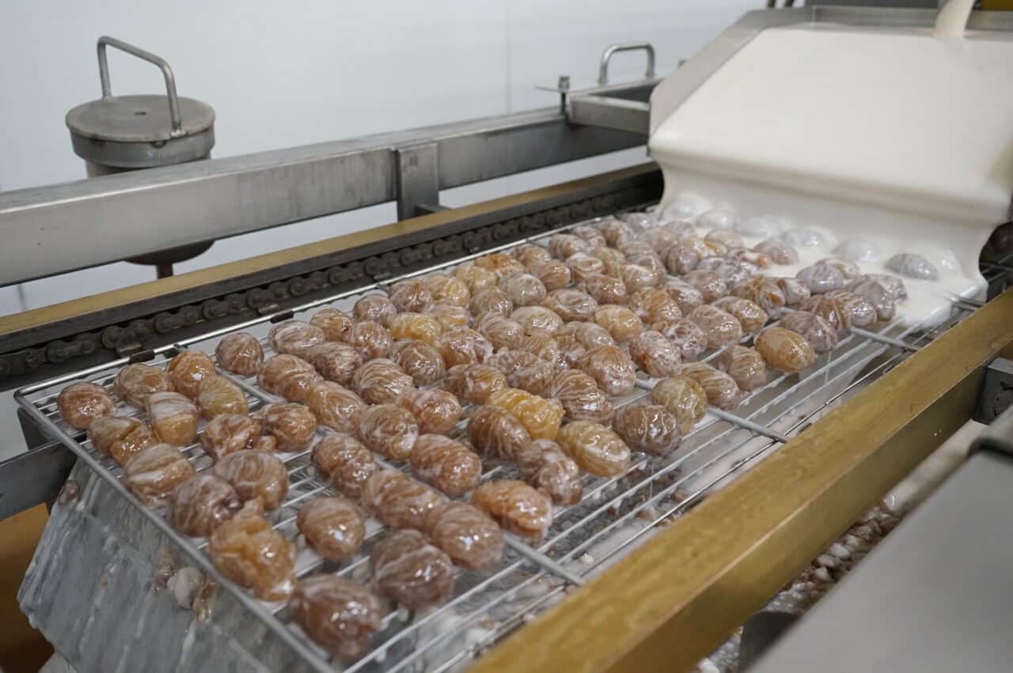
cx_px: 506
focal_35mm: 31
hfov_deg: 60.3
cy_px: 336
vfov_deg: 42.3
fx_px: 872
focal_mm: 31
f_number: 5
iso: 5000
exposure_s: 1/160
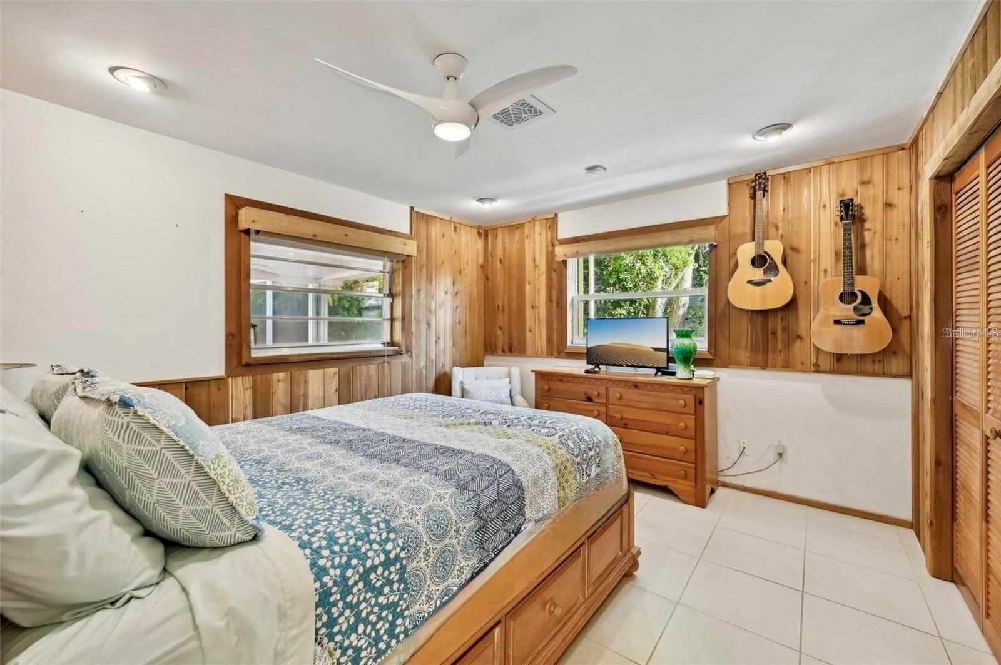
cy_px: 332
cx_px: 500
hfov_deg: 104.3
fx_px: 389
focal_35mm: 14
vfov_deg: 81.1
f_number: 8
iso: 400
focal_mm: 14
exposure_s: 1/13
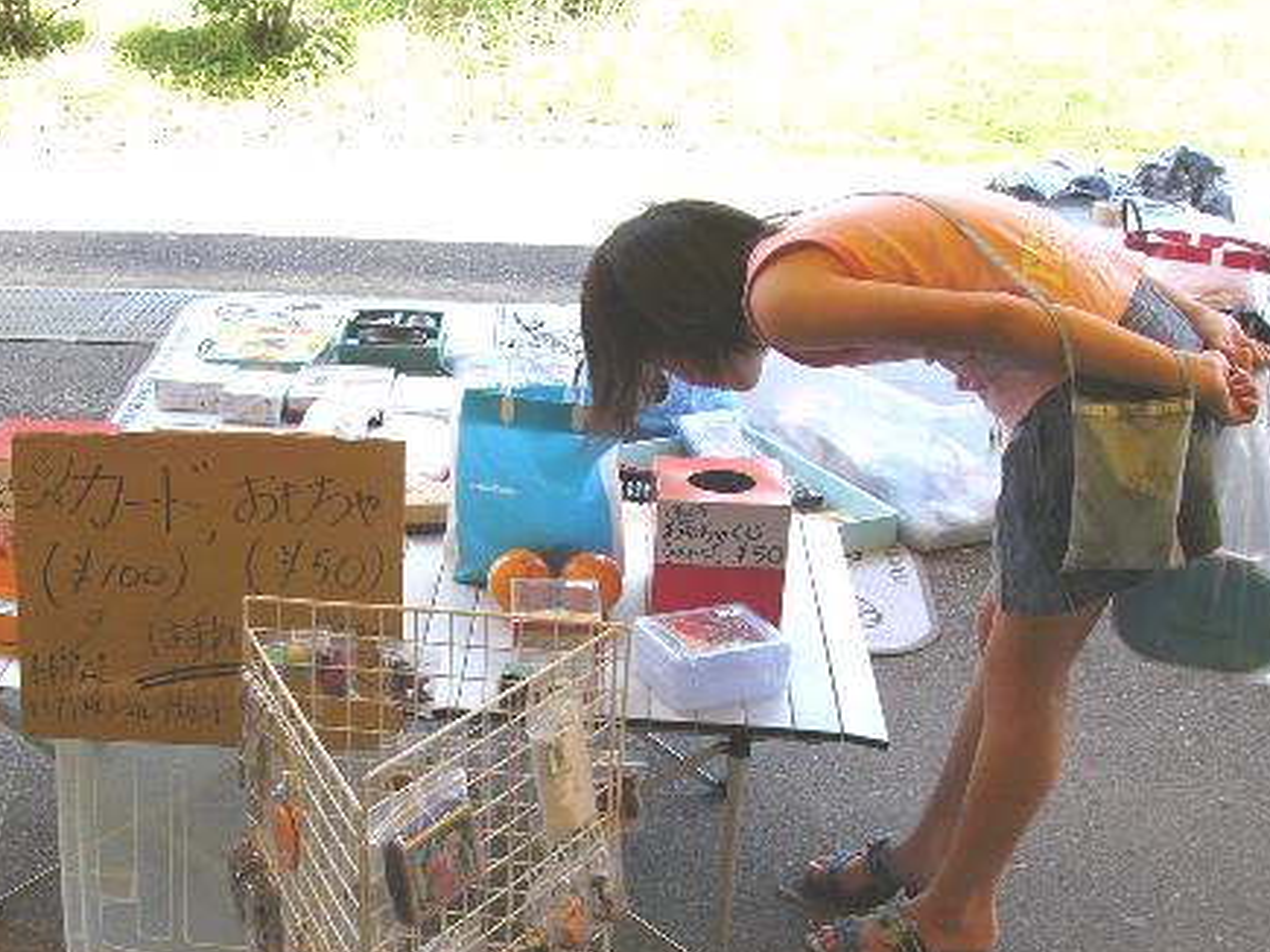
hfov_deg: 35.6
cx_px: 359
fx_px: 1944
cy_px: 640
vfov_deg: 27.3
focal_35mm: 53
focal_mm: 6.1
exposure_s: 1/60
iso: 50
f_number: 2.8
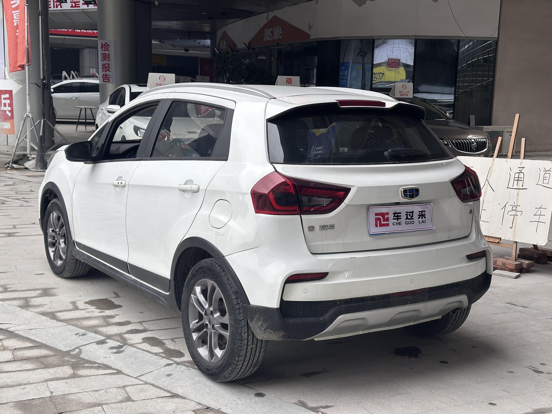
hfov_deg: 39.7
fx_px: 765
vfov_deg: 30.3
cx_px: 276
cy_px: 207
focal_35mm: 48
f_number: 1.78
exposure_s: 1/121
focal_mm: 6.86
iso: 64
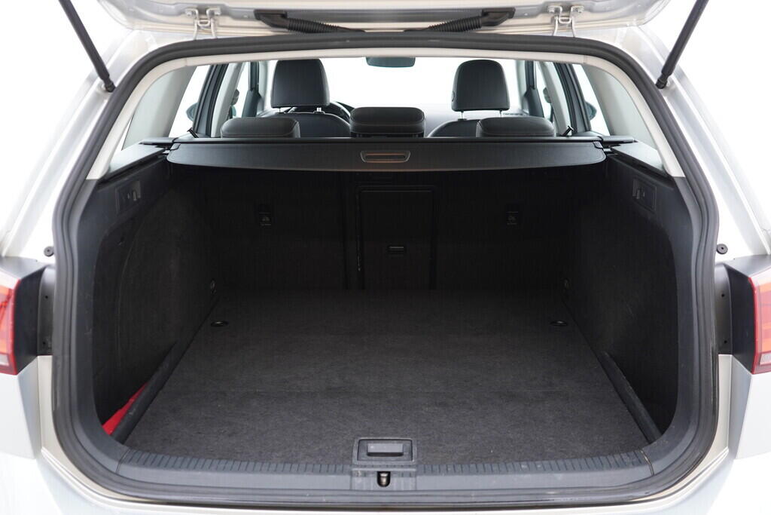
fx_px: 771
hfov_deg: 53.1
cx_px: 386
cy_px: 258
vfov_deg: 36.9
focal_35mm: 36
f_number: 2.8
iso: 250
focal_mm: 24
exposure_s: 1/40
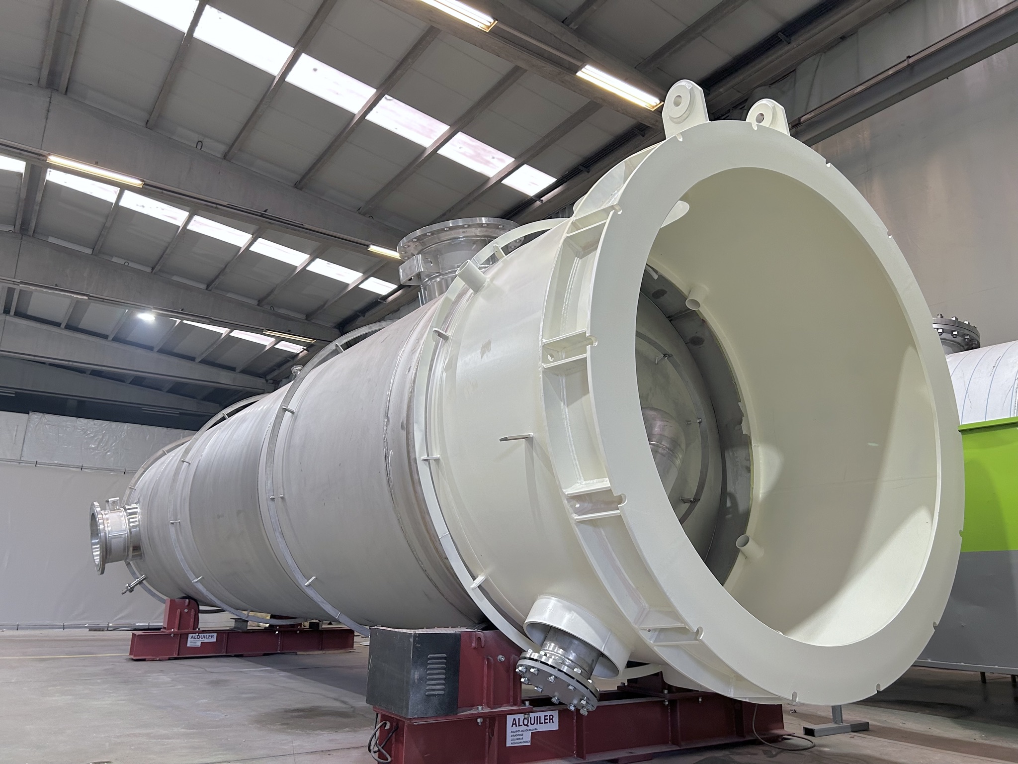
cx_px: 509
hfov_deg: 67.3
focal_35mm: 26
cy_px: 382
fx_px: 765
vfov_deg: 53.1
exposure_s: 1/62
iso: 125
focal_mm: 5.7
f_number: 1.5
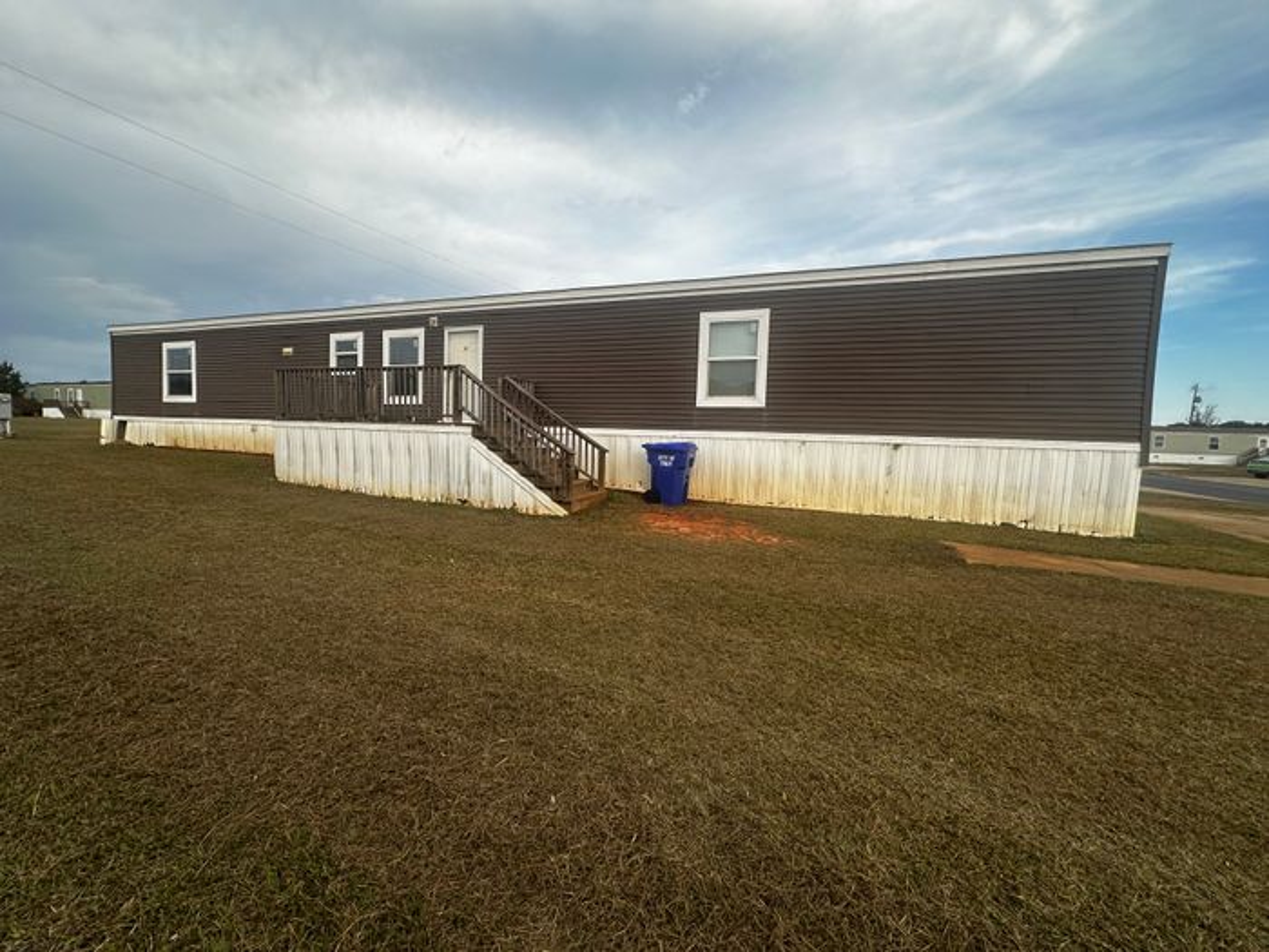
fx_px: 513
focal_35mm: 14
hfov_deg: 102.1
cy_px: 476
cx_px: 634
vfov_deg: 85.7
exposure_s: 1/384
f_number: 2.2
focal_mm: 2.22
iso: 40
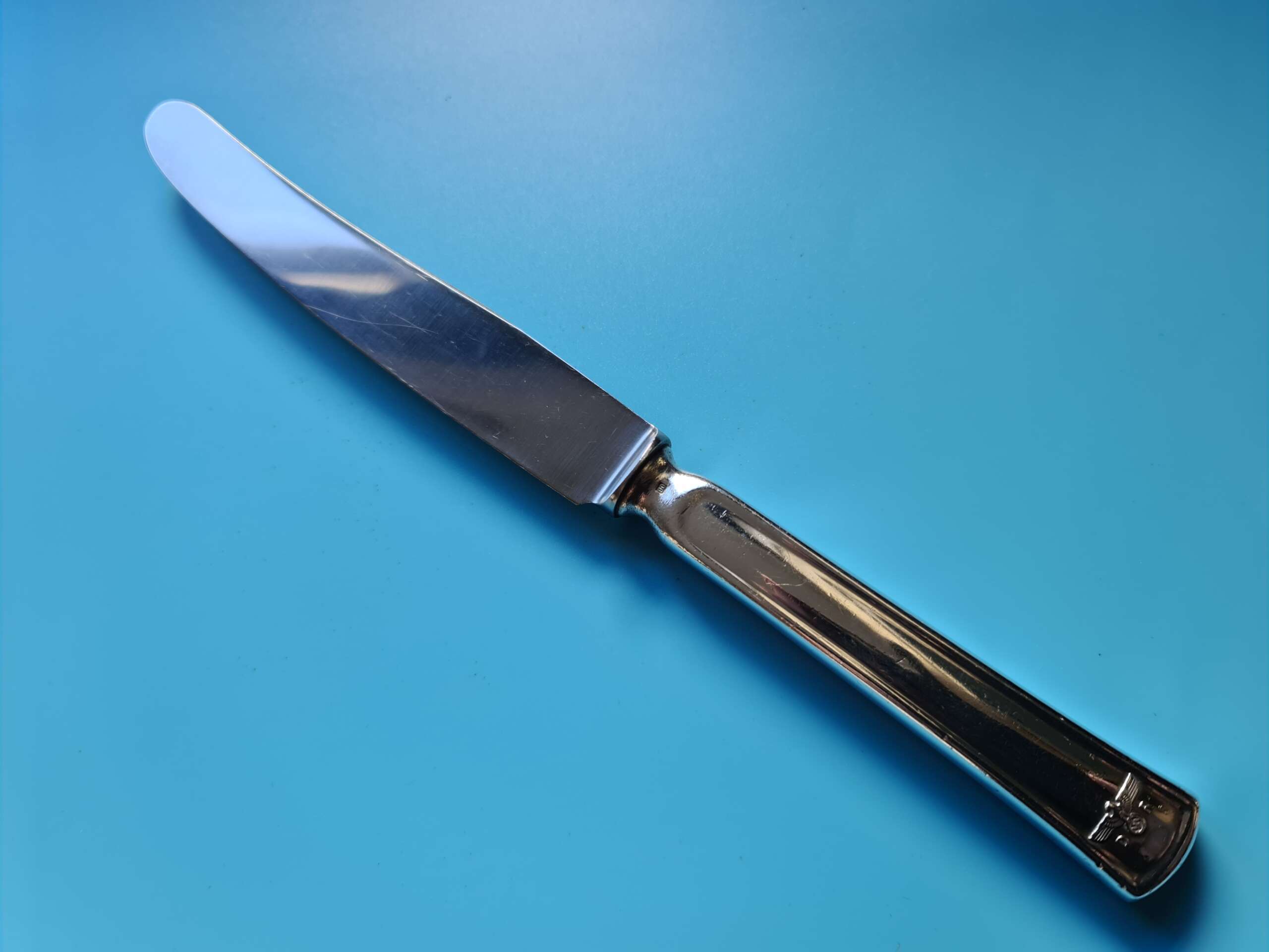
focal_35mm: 25
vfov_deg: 54.9
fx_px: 916
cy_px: 476
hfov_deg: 69.4
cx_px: 634
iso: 50
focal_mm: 7
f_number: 1.8
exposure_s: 1/100
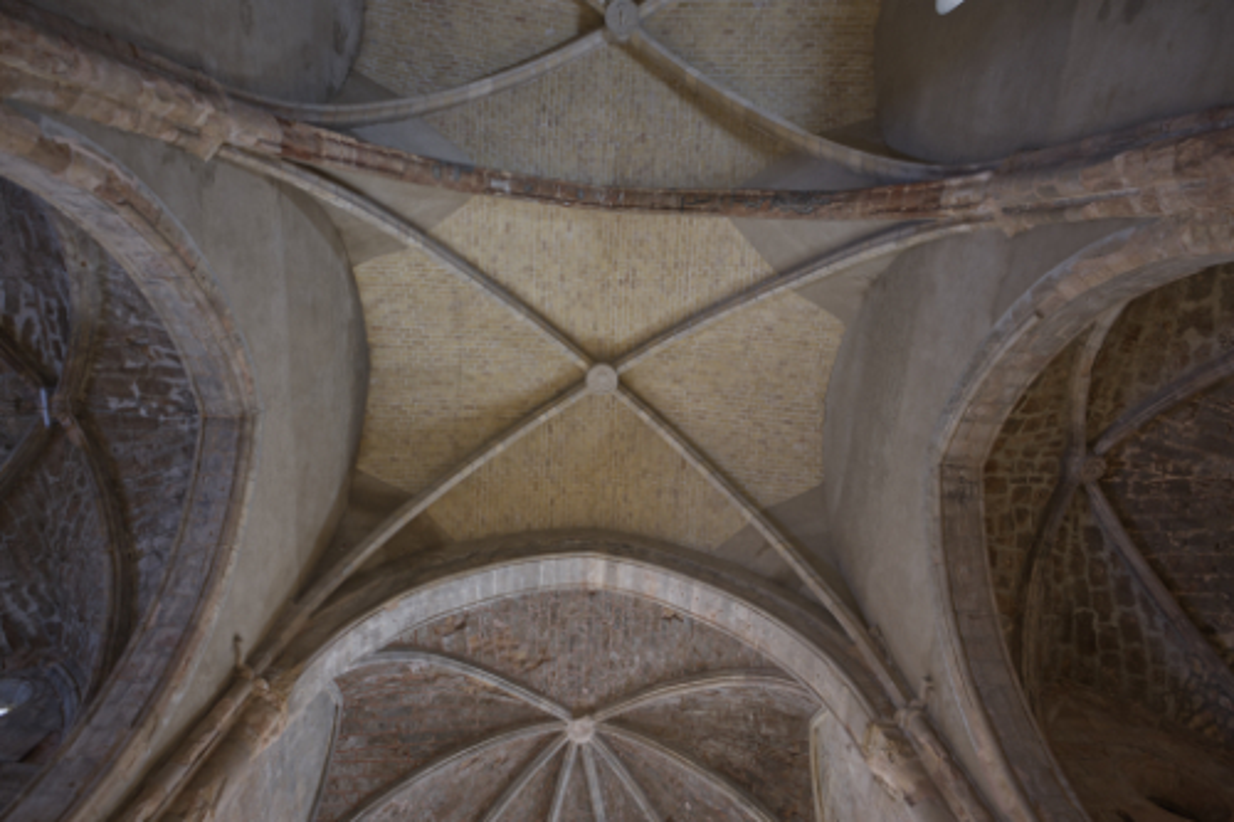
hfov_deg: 84.0
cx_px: 617
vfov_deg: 61.9
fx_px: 685
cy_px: 411
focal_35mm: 20
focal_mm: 20
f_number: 1.8
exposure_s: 1/10
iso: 250
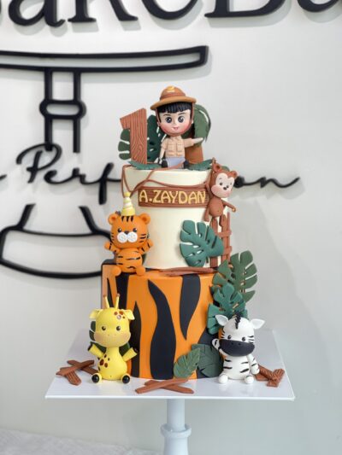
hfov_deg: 22.9
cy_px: 228
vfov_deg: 30.3
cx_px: 171
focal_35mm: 64
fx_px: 843
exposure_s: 1/100
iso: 160
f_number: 2.2
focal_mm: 7.5
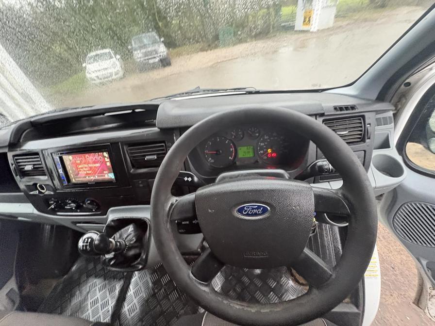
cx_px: 218
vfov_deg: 85.7
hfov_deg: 102.1
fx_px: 176
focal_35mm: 14
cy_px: 163
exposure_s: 1/40
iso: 1000
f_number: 2.2
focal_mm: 2.22
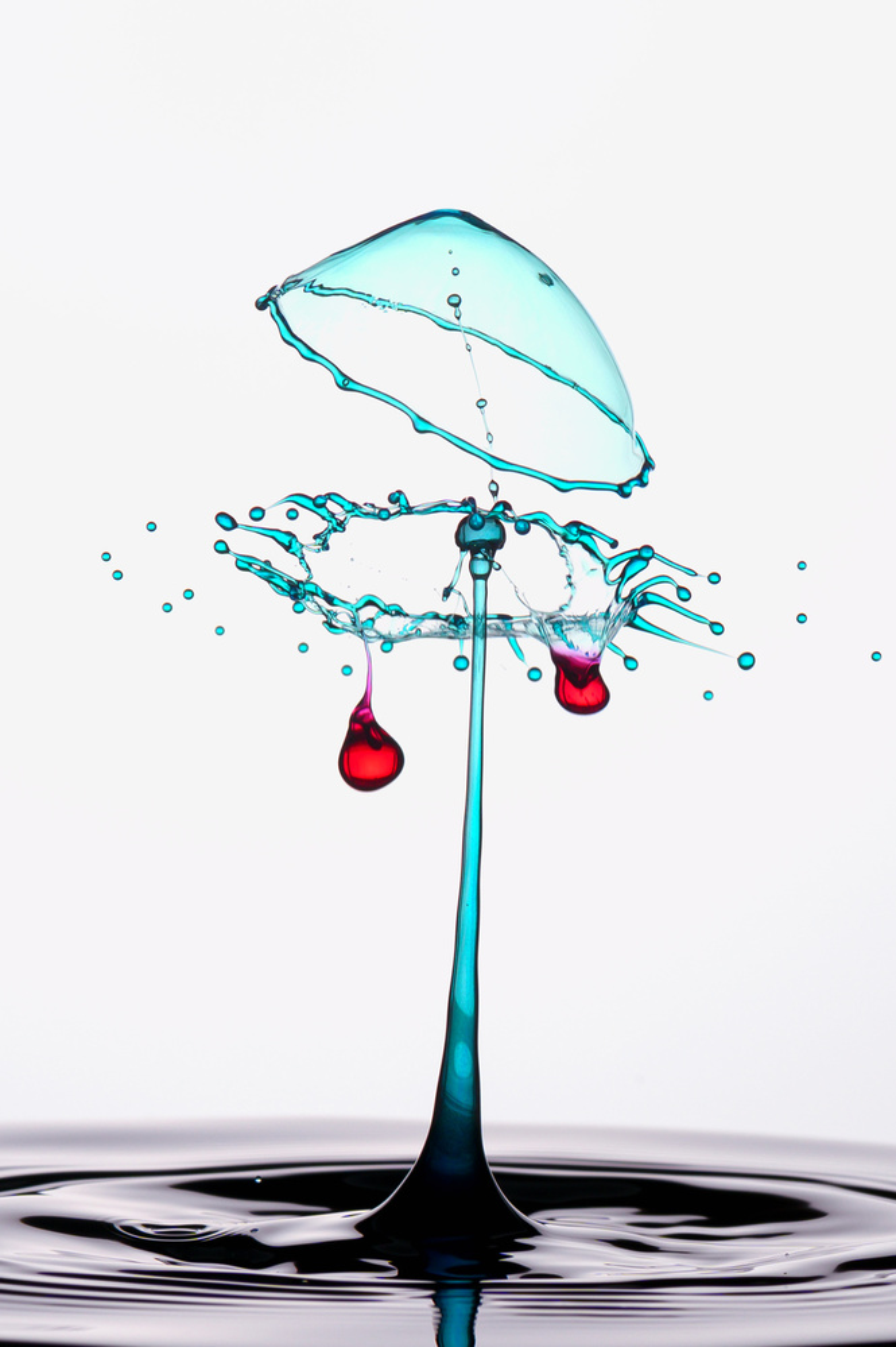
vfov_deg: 19.5
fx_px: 3924
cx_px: 448
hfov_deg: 13.0
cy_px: 674
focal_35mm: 105
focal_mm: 105
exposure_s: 1
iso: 200
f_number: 18
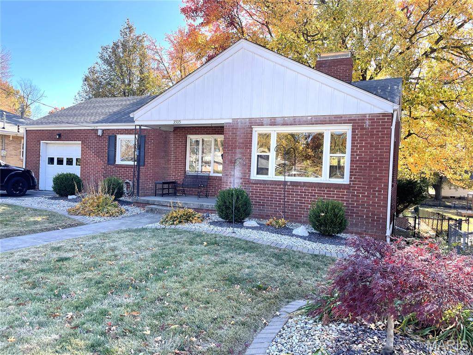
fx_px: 355
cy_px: 178
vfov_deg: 53.1
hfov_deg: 67.3
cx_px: 236
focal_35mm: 26
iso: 32
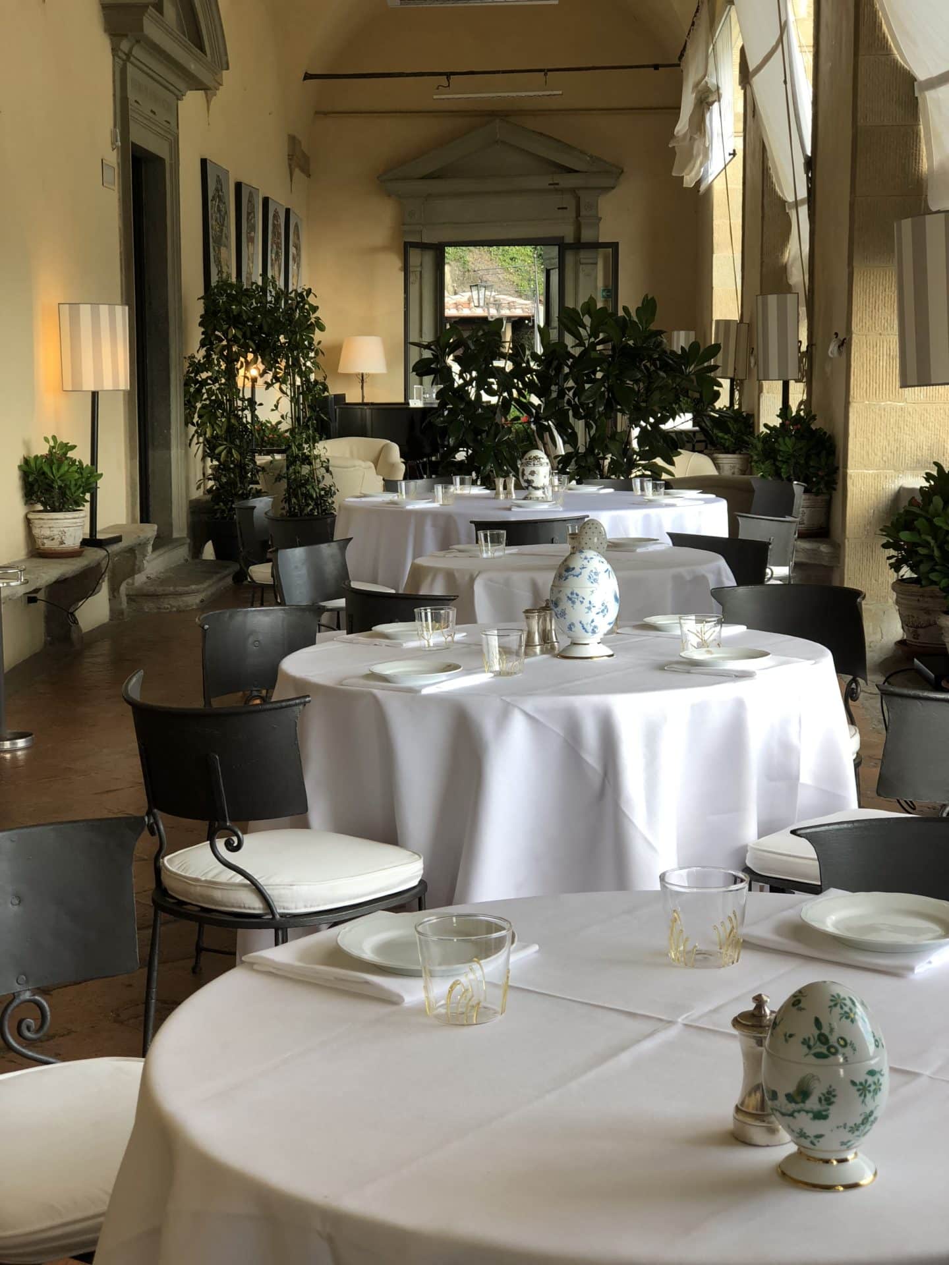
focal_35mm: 57
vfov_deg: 33.8
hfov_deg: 25.7
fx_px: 2084
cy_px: 632
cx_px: 474
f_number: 2.8
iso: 32
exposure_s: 1/100
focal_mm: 6.6
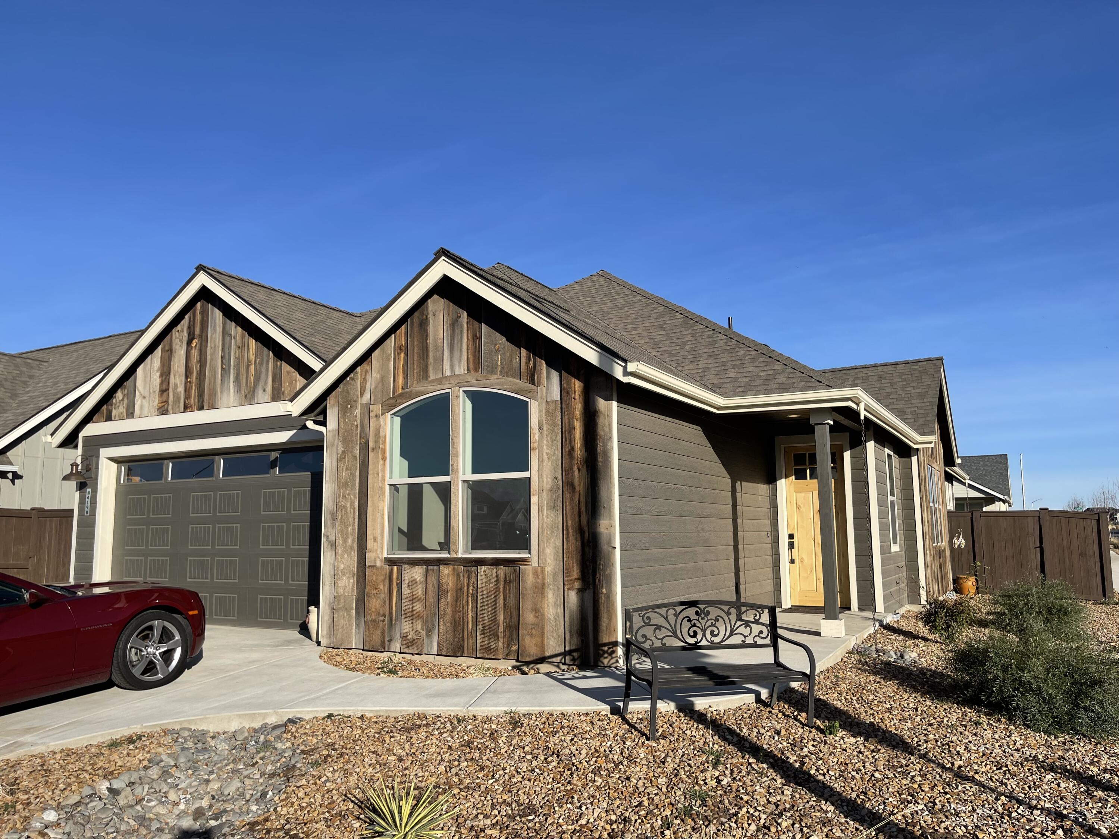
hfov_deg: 67.3
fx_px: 840
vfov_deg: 53.1
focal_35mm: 26
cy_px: 420
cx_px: 560
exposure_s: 1/3663
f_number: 1.6
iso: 32
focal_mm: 5.1
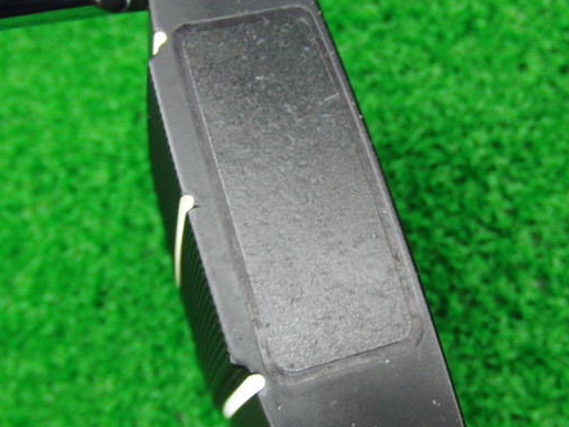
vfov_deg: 31.5
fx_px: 756
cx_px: 305
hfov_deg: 41.2
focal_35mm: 46
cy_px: 208
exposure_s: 1/25
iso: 400
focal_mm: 6.42
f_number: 3.6
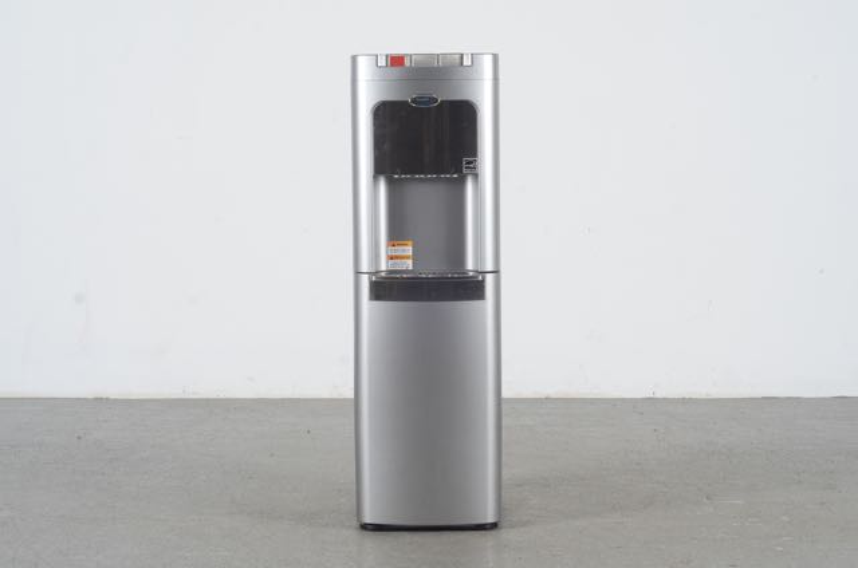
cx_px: 429
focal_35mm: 75
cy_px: 284
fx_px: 1784
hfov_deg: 27.0
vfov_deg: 18.1
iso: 100
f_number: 8
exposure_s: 1/125
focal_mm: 50
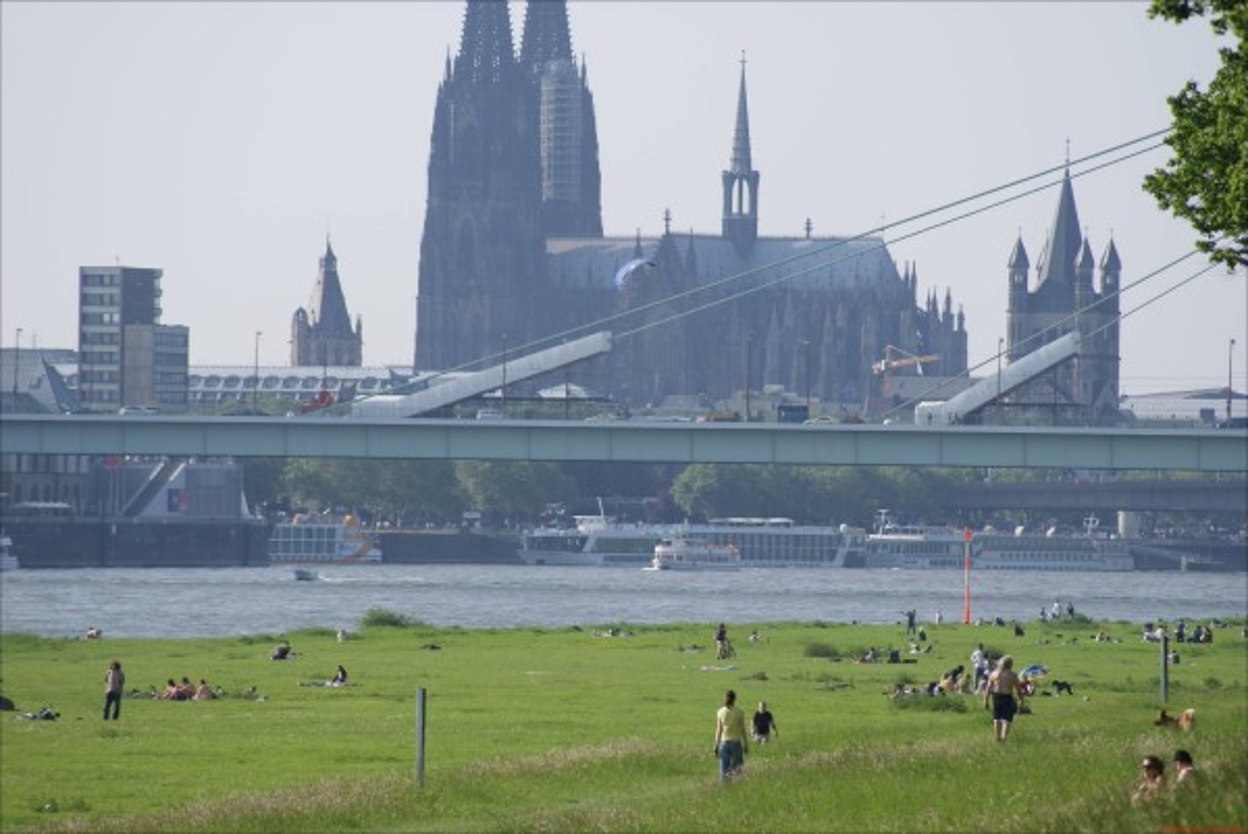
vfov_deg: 4.6
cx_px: 624
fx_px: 10407
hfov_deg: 6.9
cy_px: 417
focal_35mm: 300
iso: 100
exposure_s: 1/400
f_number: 7.1
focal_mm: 200
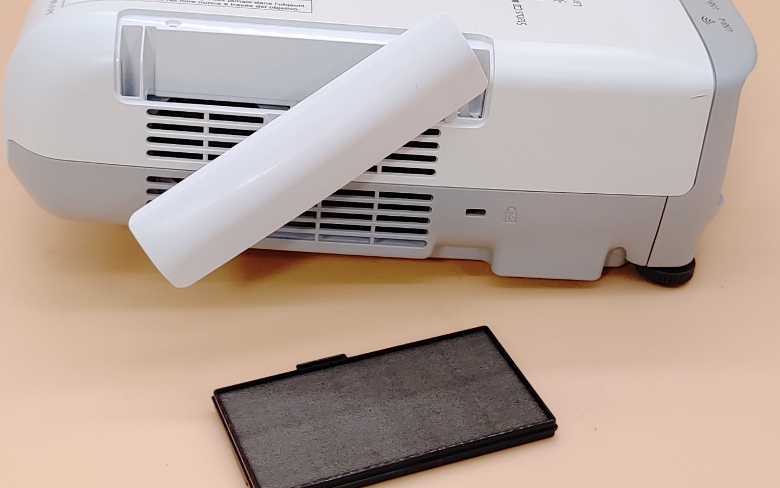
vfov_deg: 21.3
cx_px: 391
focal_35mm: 61
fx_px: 1297
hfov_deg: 33.5
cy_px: 260
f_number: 1.8
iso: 50
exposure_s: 1/61
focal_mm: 4.36
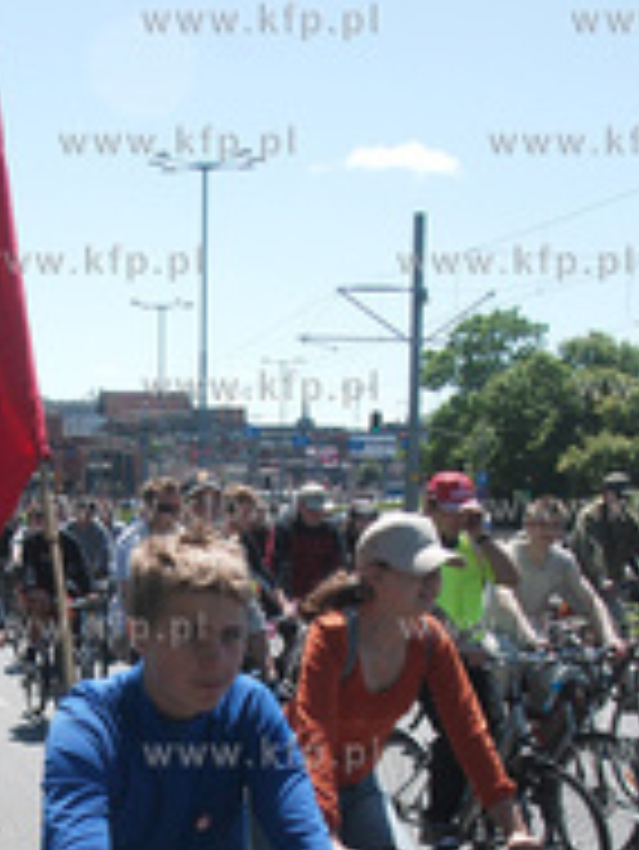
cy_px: 747
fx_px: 1500
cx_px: 122
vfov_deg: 30.4
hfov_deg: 23.7
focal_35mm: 61
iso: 250
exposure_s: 1/640
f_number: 7.1
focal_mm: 20
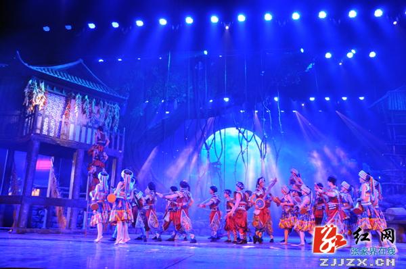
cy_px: 134
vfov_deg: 41.6
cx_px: 203
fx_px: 355
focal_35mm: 32
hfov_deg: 59.6
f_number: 3.8
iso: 400
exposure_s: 1/30
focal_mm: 21
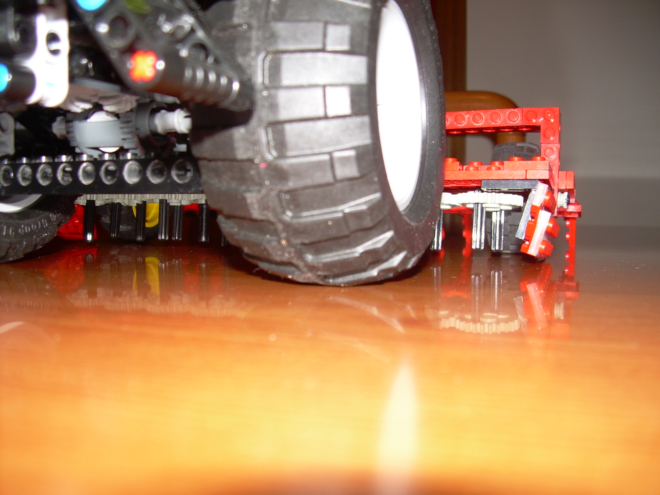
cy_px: 248
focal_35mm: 38
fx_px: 725
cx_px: 330
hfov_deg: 49.0
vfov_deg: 37.7
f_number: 2.8
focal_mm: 6.3
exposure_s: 1/60
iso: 50
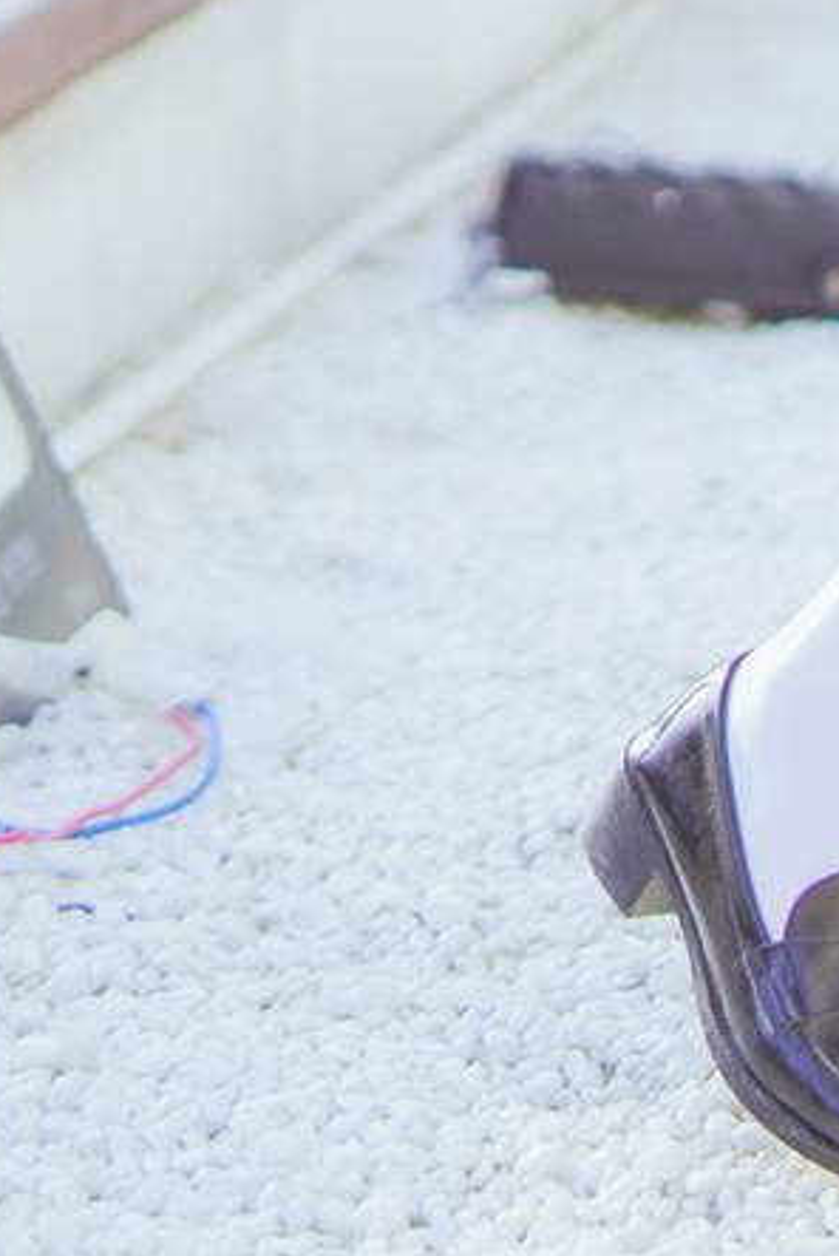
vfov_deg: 9.5
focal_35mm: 203
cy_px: -1155
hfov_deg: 6.7
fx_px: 7085
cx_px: 1207
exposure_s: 1/2500
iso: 160
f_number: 1.4
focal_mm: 50
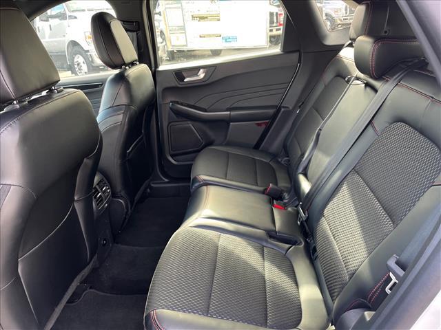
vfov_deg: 53.1
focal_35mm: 26
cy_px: 165
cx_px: 220
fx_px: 331
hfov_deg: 67.3
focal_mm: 5.1
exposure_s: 1/86
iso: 125
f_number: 1.6
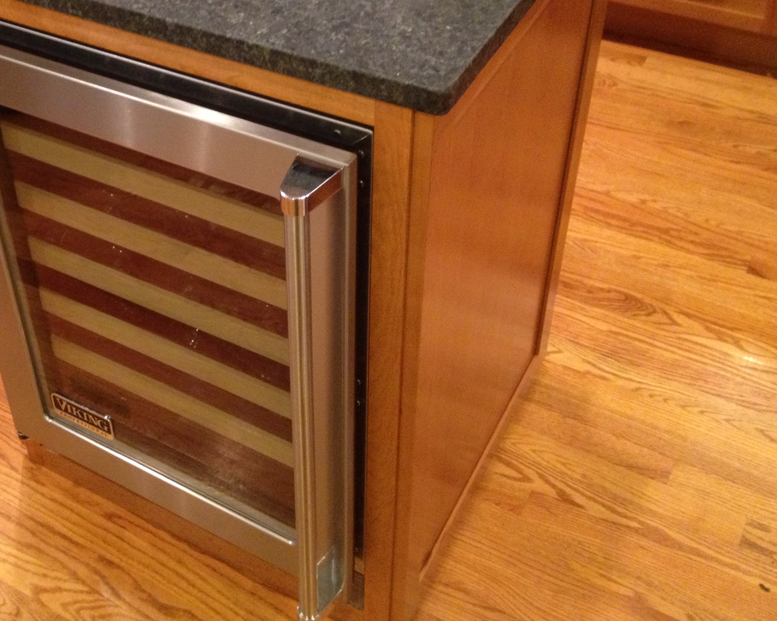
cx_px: 211
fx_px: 1173
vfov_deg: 29.4
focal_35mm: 51
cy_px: 192
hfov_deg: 36.0
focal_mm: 4.28
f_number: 2.4
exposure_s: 1/20
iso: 320
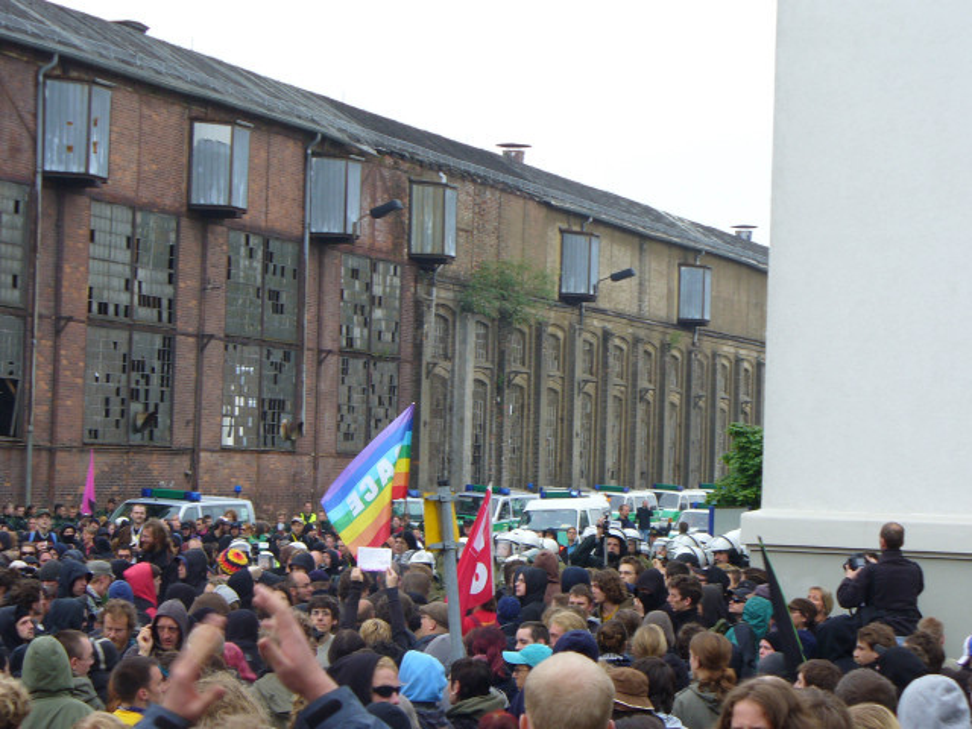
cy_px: 364
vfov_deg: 15.1
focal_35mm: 98
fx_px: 2752
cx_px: 486
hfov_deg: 20.0
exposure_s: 1/100
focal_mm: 16.1
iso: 80
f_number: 3.5
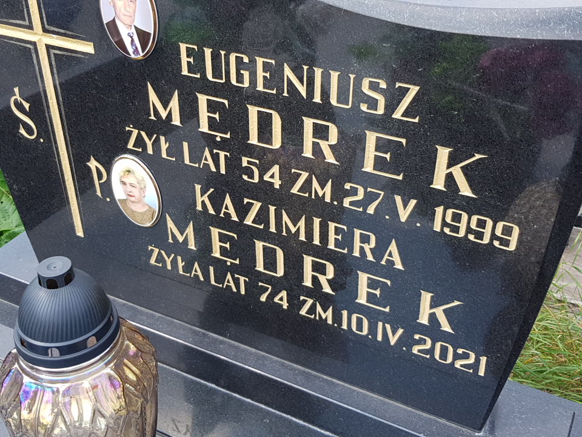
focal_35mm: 26
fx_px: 437
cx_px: 291
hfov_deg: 67.3
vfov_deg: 53.1
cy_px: 218
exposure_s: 1/570
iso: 40
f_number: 1.7
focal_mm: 4.2
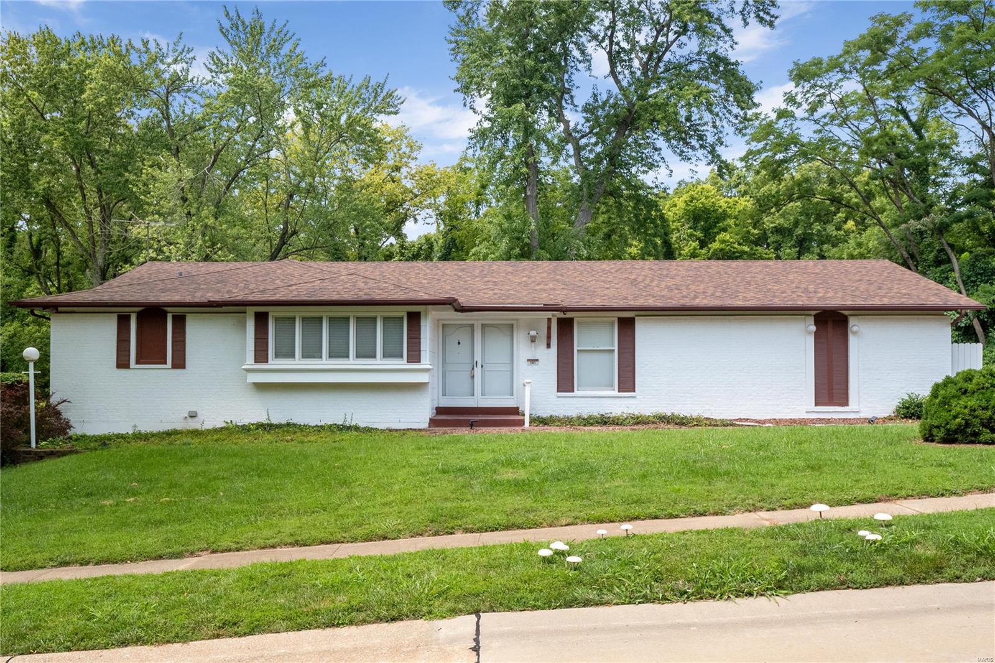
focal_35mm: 32
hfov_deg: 58.7
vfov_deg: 41.1
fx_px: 884
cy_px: 332
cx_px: 498
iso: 400
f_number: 8
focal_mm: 16
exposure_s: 1/320
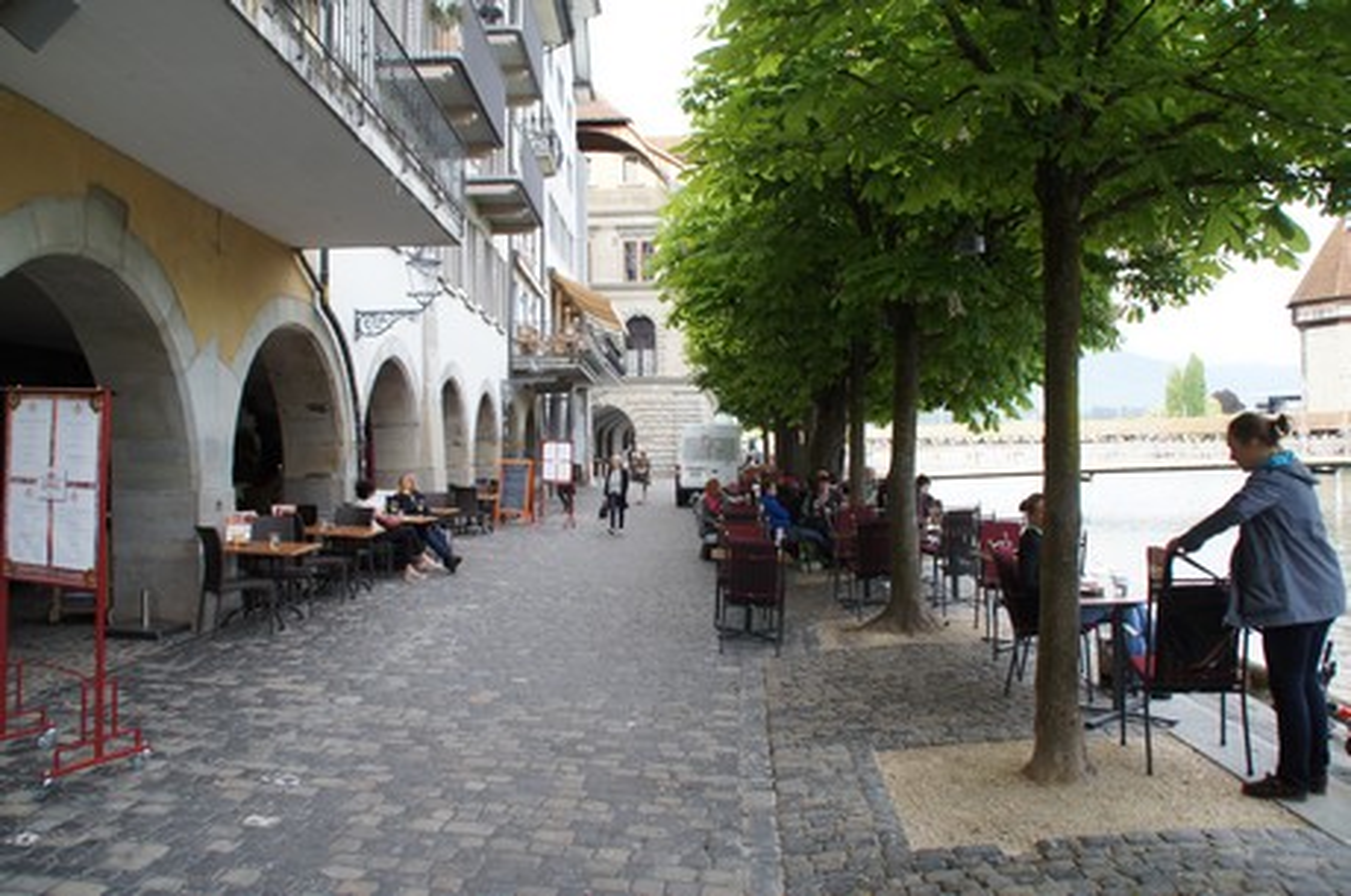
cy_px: 448
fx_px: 1011
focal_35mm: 27
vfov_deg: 47.8
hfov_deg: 67.5
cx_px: 676
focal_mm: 18
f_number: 5.6
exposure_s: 1/60
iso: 100
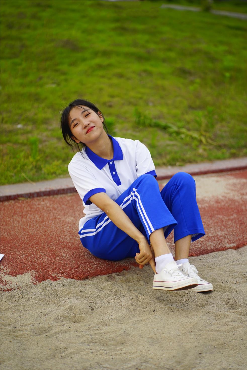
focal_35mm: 85
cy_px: 185
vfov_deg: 23.9
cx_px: 124
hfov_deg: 16.1
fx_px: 874
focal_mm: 85
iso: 100
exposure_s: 1/800
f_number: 1.8
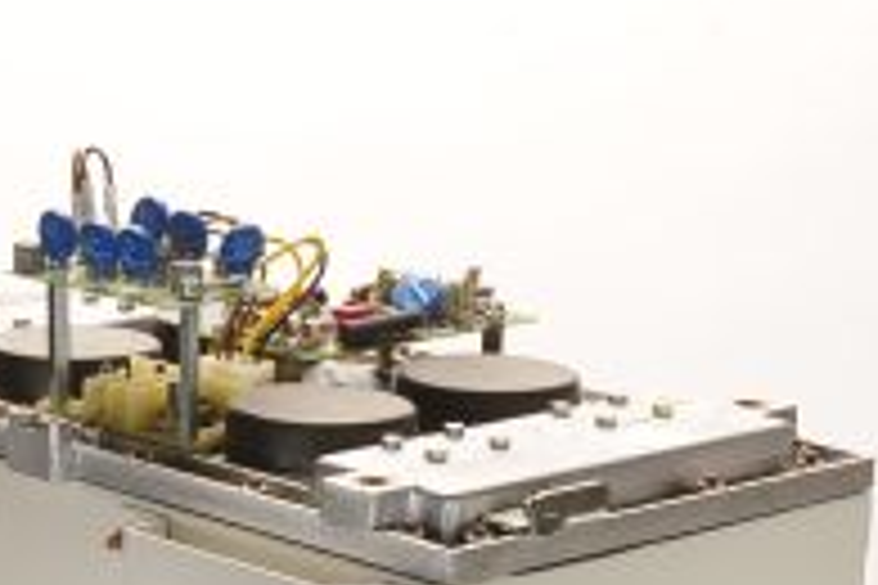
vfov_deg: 8.7
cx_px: 104
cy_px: 826
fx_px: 3756
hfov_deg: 13.2
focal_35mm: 154
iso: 320
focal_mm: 50
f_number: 14
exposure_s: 1/160
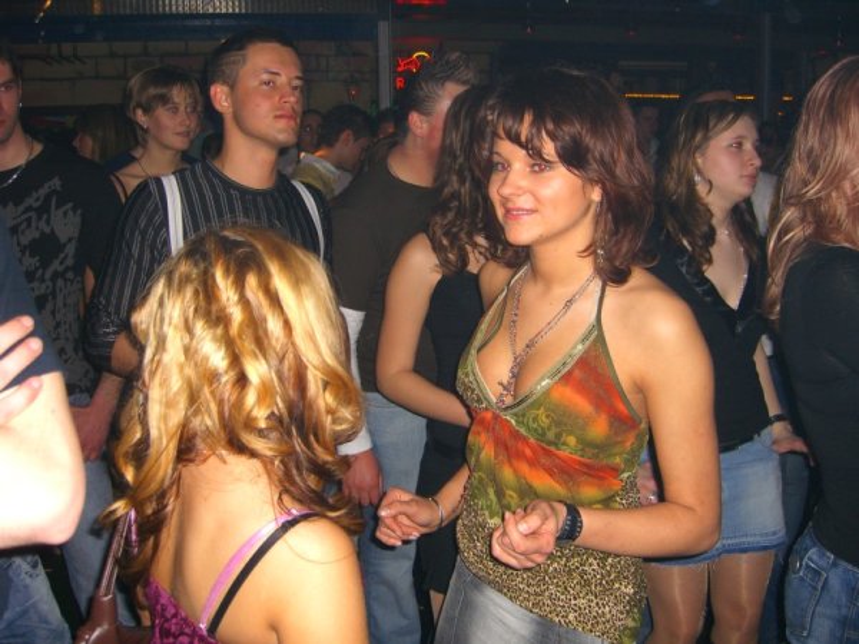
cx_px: 430
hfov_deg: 49.0
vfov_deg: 37.7
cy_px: 322
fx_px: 943
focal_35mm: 38
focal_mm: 7.9
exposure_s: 1/60
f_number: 2.8
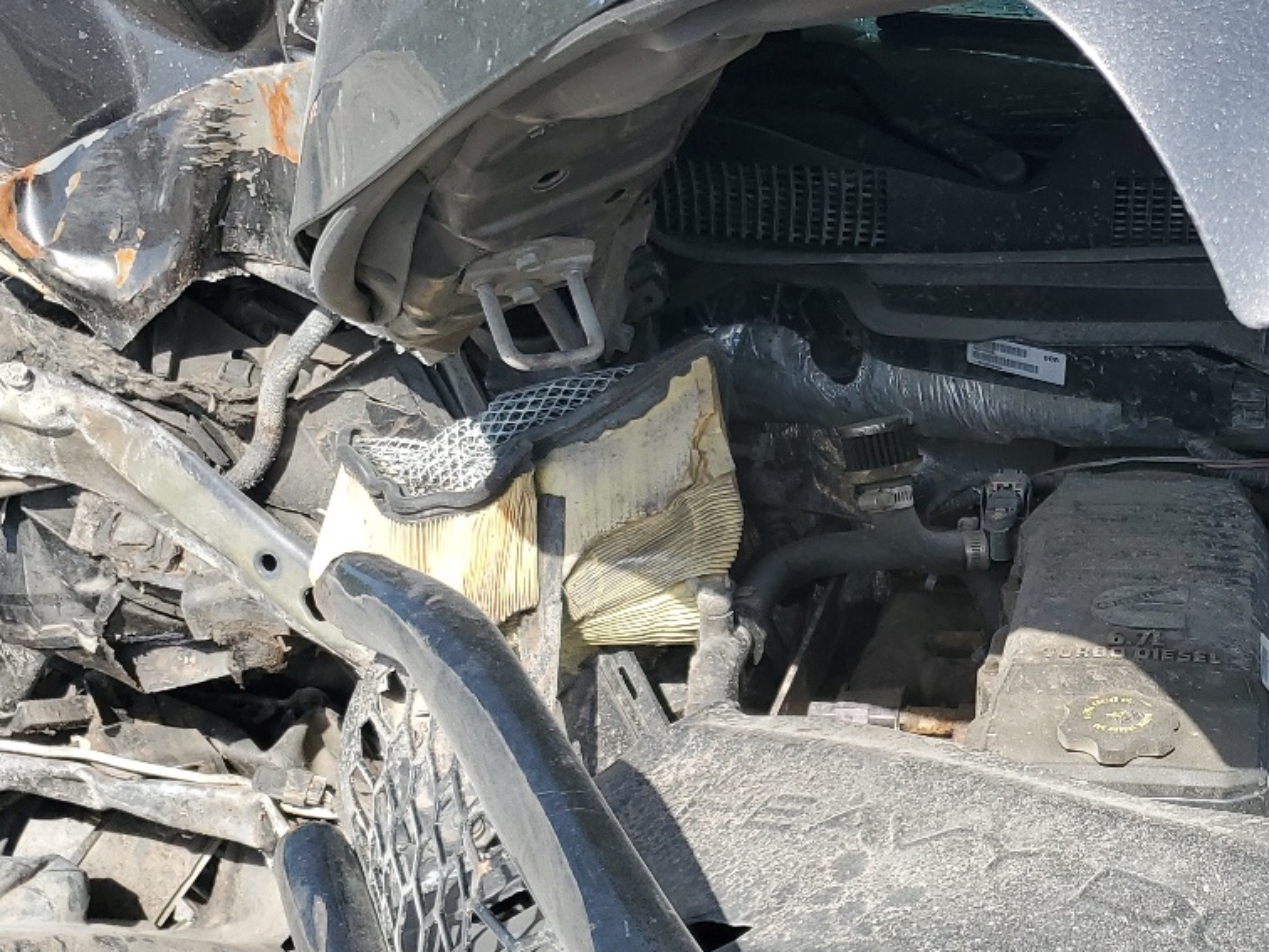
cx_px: 1162
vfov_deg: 26.4
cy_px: 635
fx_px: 2016
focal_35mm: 55
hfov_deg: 33.0
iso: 50
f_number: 1.5
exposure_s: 1/2000
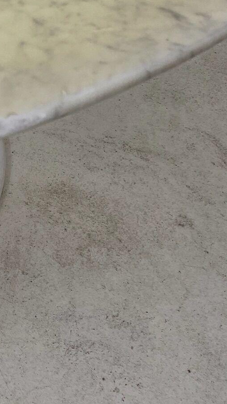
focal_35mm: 64
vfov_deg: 29.3
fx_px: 684
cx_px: 25
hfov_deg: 18.5
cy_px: -52
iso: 100
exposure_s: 1/100
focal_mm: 4.25
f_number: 1.8
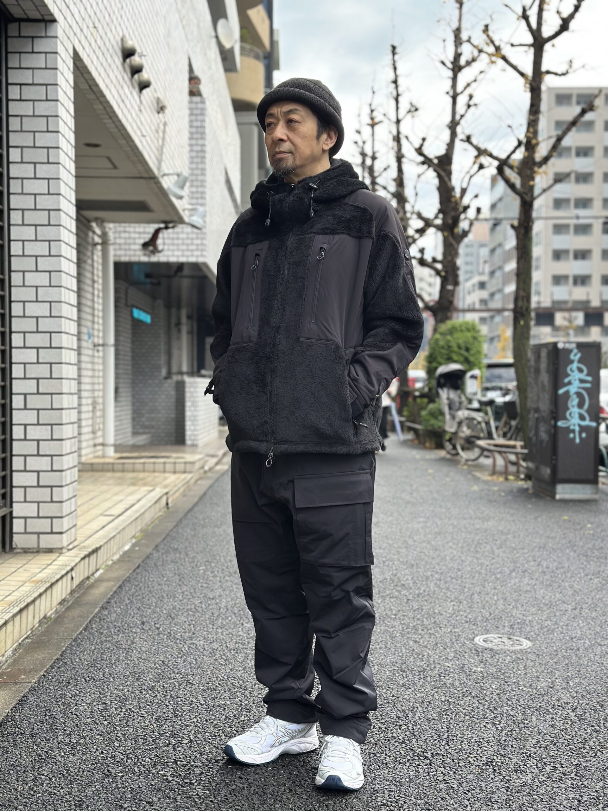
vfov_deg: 39.7
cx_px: 304
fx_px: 1124
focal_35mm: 48
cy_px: 406
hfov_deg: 30.3
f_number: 1.78
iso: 80
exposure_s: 1/719
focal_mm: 6.86
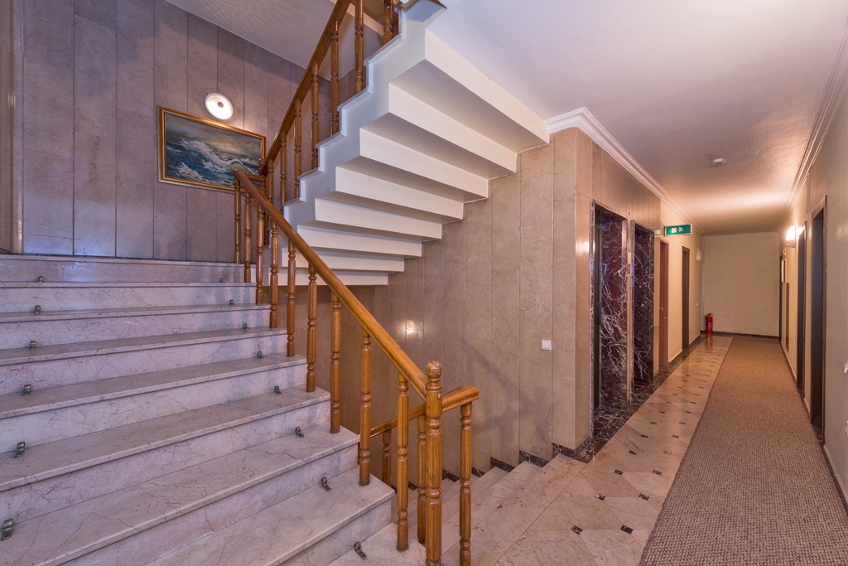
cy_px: 283
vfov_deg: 81.2
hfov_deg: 104.2
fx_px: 330
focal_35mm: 14
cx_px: 424
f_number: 11
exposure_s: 8
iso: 100
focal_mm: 14
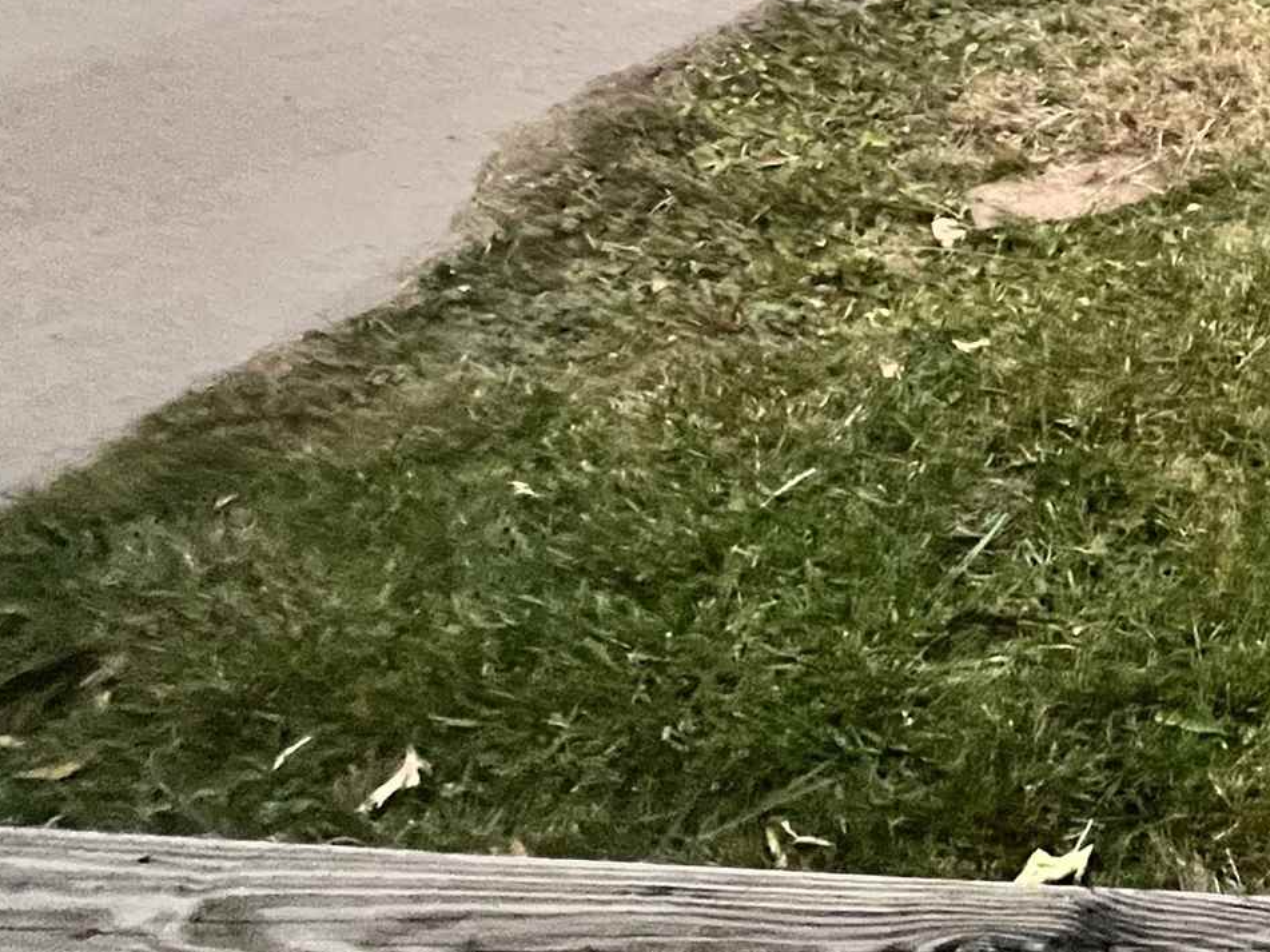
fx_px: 1541
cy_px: -256
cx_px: 1615
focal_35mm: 42
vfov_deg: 28.7
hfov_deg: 33.7
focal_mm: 1.57
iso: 800
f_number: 1.8
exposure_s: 1/60
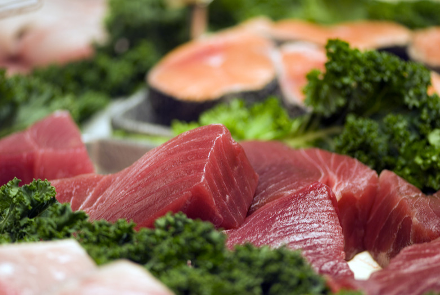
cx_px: 220
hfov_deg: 13.0
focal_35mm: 158
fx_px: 1928
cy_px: 148
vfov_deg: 8.7
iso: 100
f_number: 3
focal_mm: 105
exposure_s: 1/10
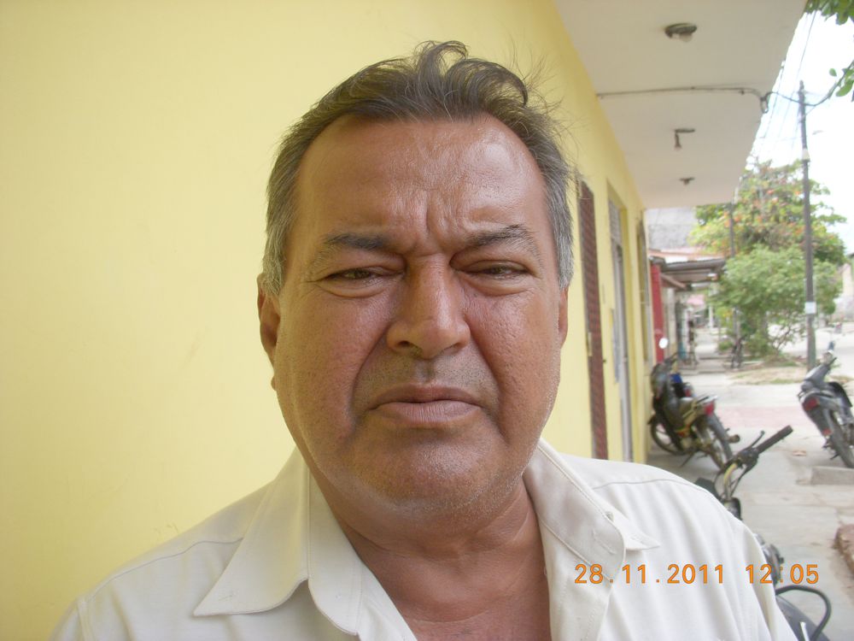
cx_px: 427
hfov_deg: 49.0
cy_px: 320
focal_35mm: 38
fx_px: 937
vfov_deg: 37.7
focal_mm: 6.3
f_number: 3.3
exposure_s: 1/400
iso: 100
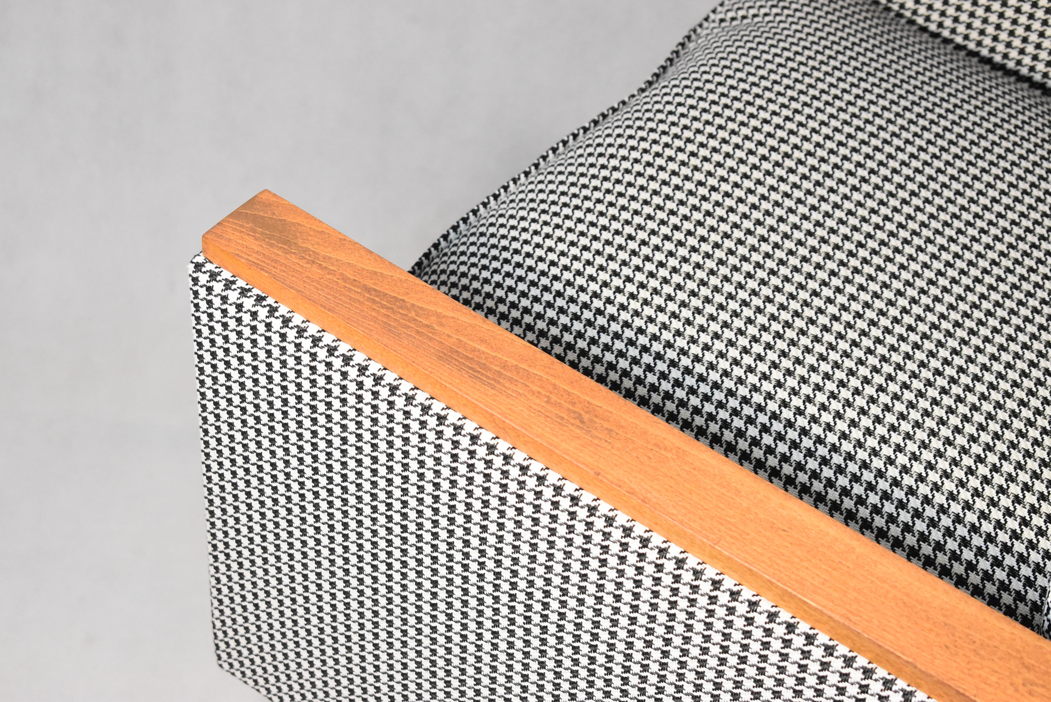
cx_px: 526
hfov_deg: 24.6
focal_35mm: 82
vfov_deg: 16.6
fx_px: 2410
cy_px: 351
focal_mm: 55
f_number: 5.6
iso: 2200
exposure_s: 1/125
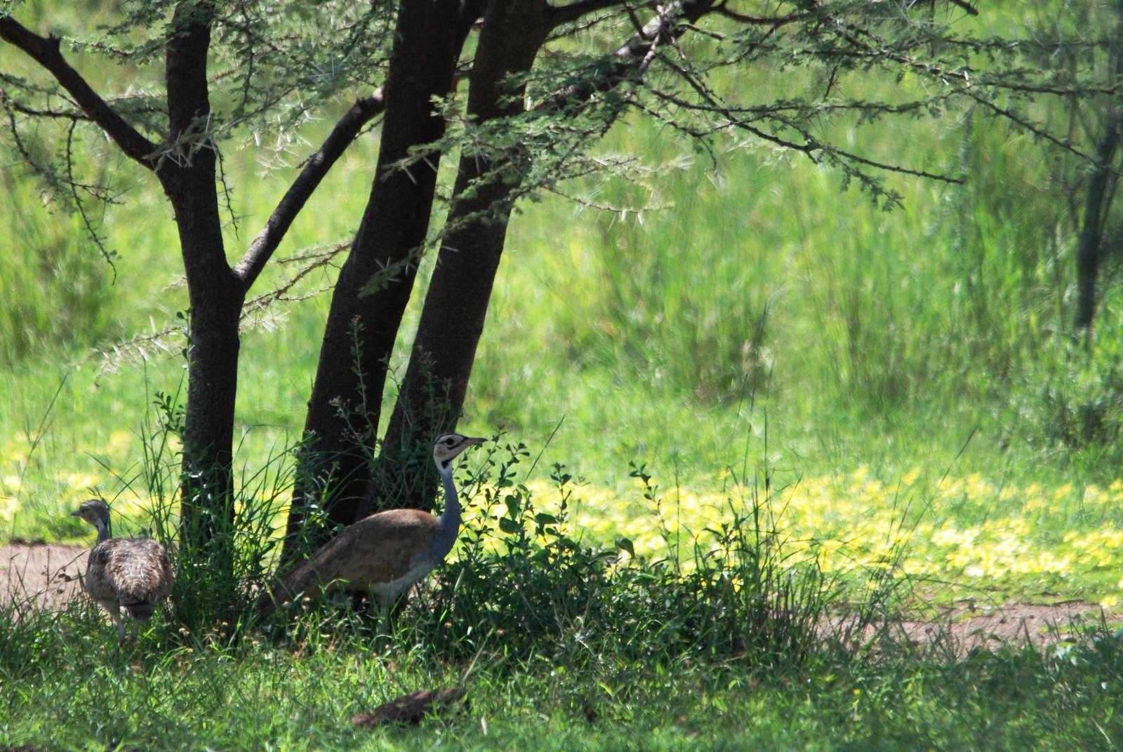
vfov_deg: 1.8
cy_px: 376
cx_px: 562
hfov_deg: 2.7
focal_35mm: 750
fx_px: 23423
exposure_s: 1/500
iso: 320
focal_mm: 500
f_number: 6.3
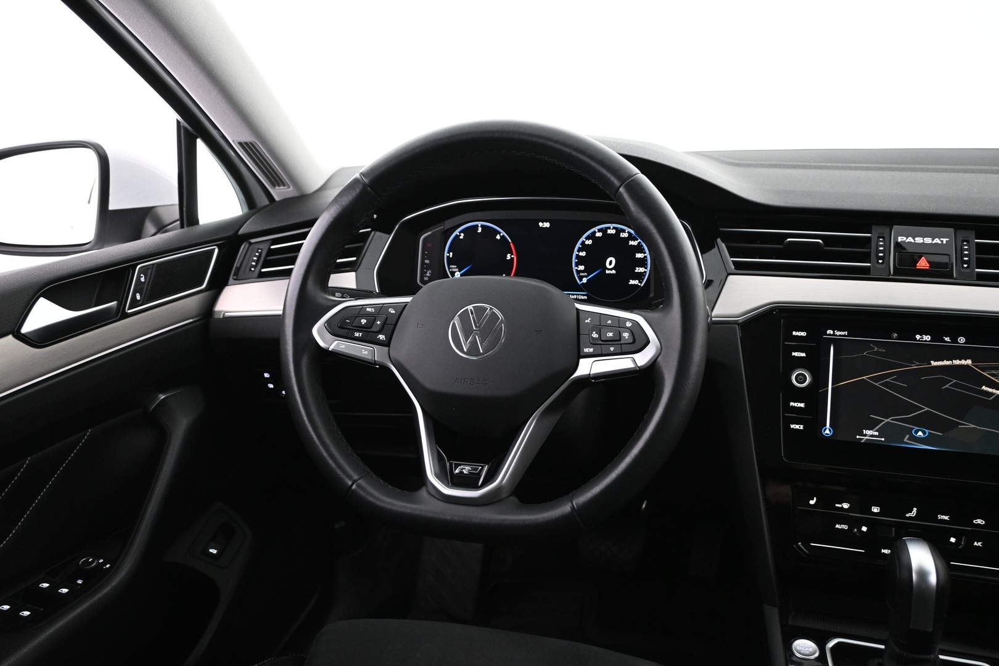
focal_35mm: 31
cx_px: 500
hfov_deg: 60.7
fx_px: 853
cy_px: 333
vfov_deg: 42.6
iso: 1600
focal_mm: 20.5
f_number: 3.8
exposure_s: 1/25
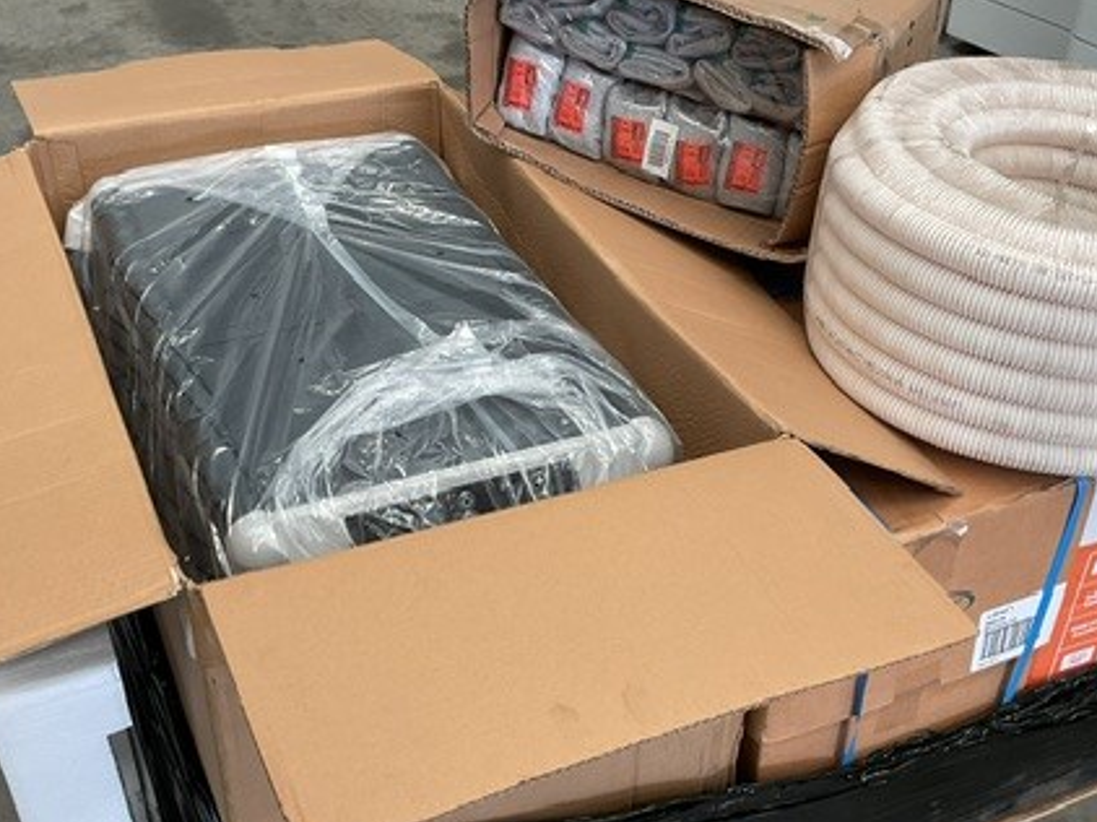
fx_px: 1394
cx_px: 559
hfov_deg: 43.0
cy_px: 489
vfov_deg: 32.8
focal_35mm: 44
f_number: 1.8
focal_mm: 3
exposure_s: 1/60
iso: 64
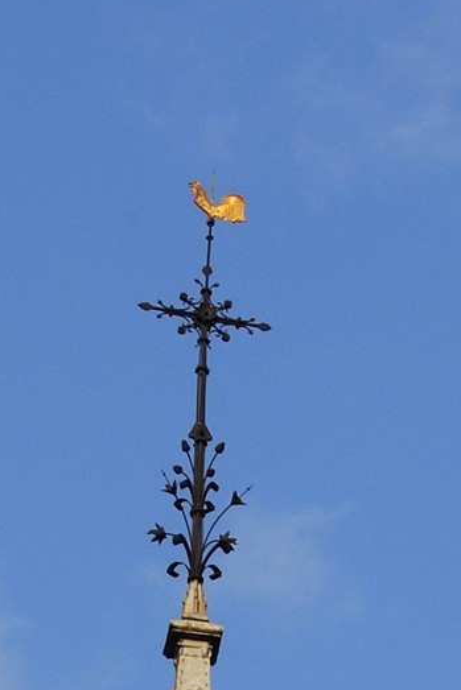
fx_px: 8983
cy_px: 1547
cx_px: 841
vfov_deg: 4.3
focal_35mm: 468
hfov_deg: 2.9
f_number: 10
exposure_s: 1/320
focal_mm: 102
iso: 400
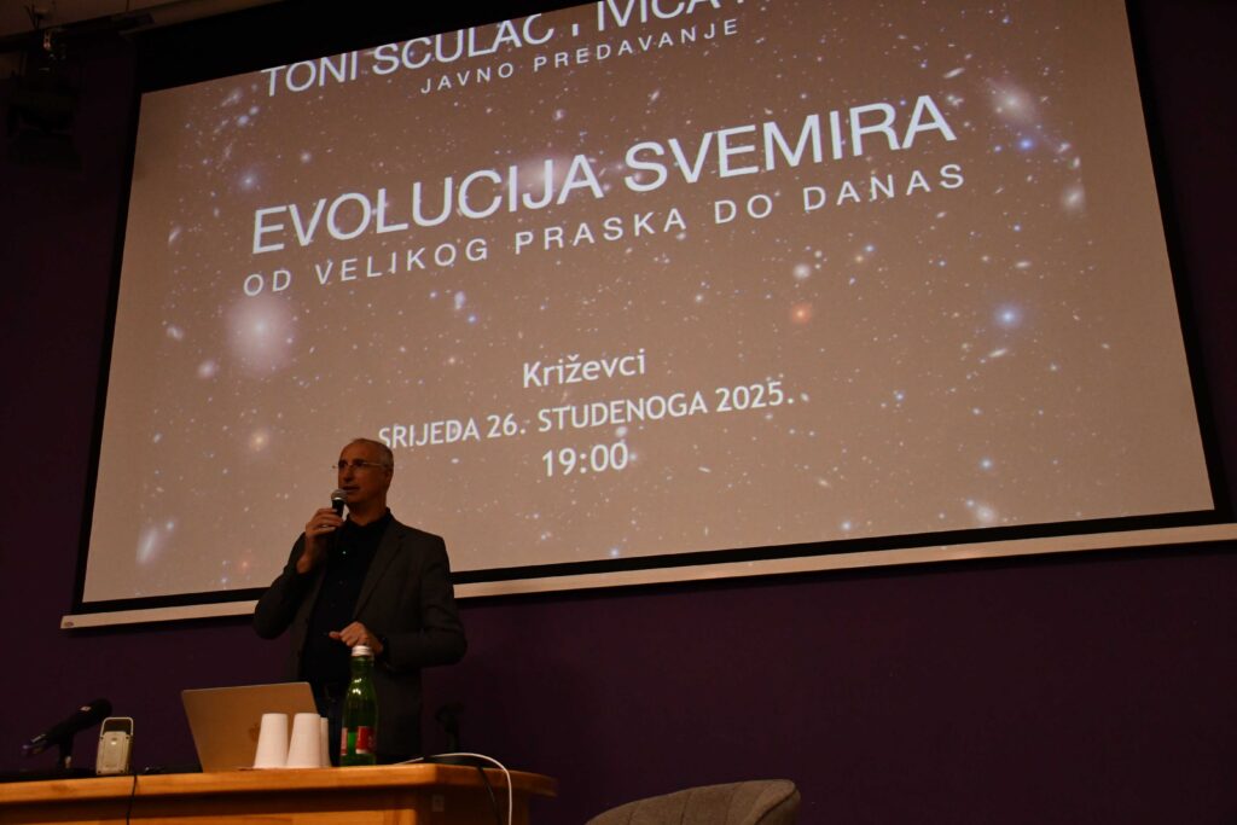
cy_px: 412
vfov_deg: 36.9
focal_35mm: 36
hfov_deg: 53.1
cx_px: 618
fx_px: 1237
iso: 3200
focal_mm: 24
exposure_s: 1/125
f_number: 3.8
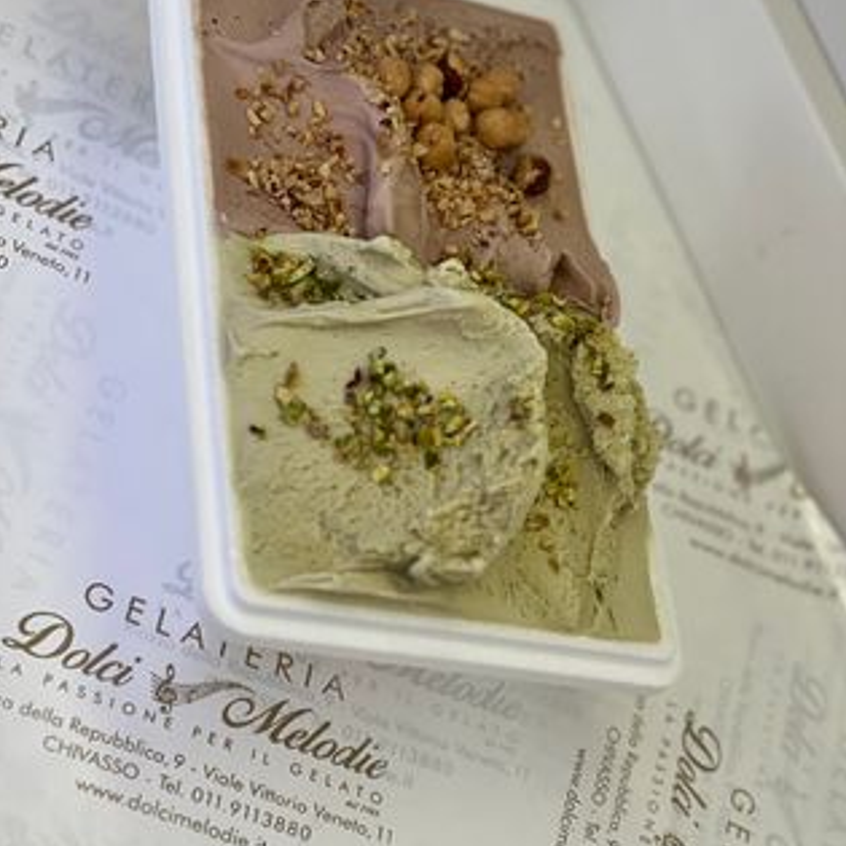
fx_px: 2544
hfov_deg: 18.9
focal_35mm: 92
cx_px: 419
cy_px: 330
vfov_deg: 18.9
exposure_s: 1/64
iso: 125
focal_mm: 9
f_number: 2.8
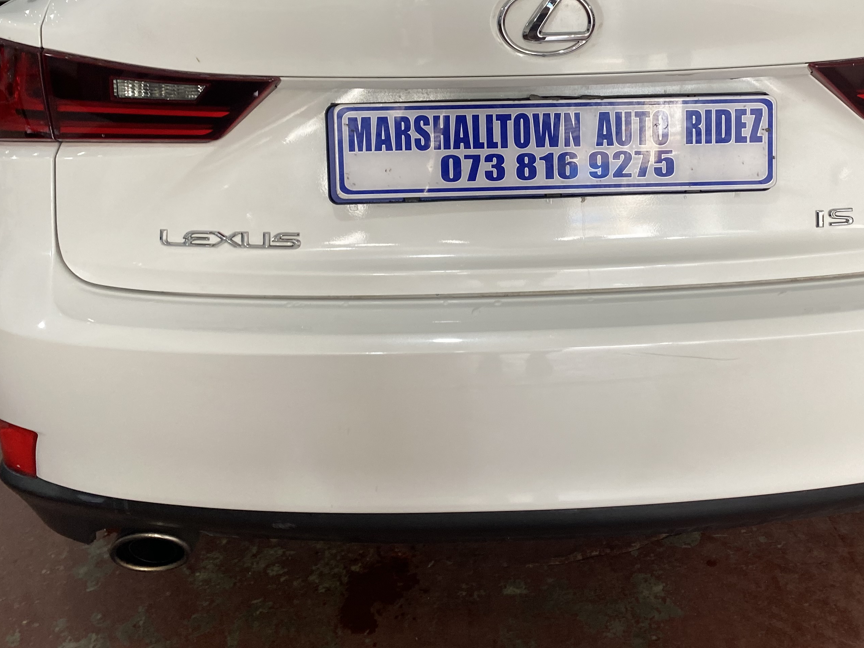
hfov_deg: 45.2
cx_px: 565
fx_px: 1023
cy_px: 143
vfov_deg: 34.2
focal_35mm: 41
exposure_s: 1/100
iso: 80
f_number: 1.8
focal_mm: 4.25
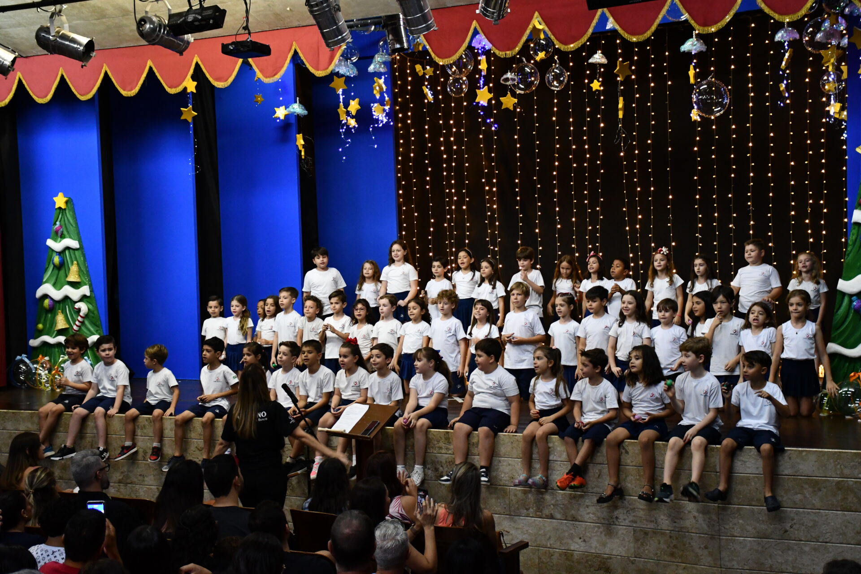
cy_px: 287
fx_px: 1244
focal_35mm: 52
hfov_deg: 38.2
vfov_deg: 26.0
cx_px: 430
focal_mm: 35
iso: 3200
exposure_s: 1/80
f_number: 4.2
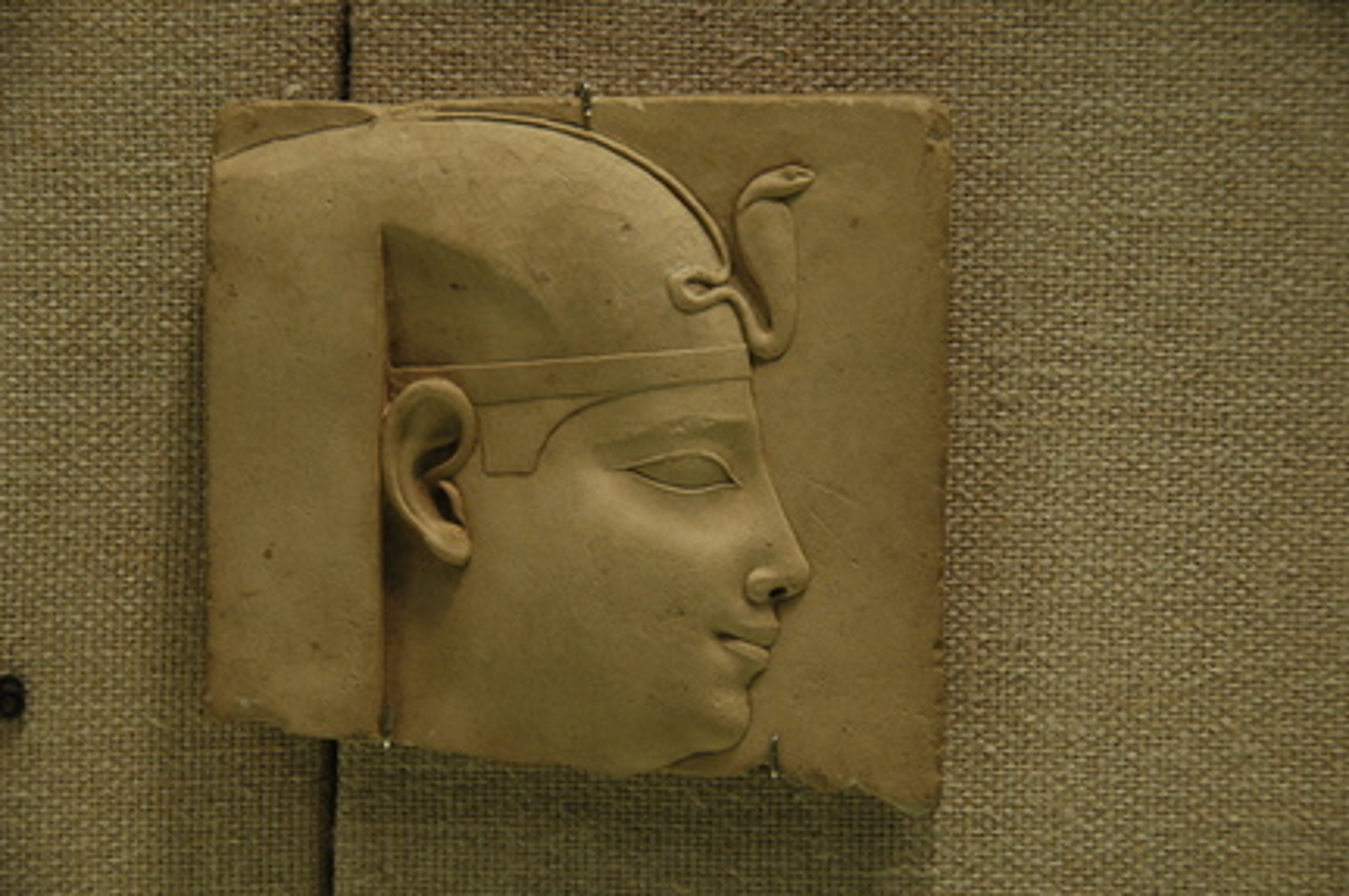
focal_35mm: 115
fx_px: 4286
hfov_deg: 17.9
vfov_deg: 11.9
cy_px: 453
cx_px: 678
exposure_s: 1/50
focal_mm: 75
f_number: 5.3
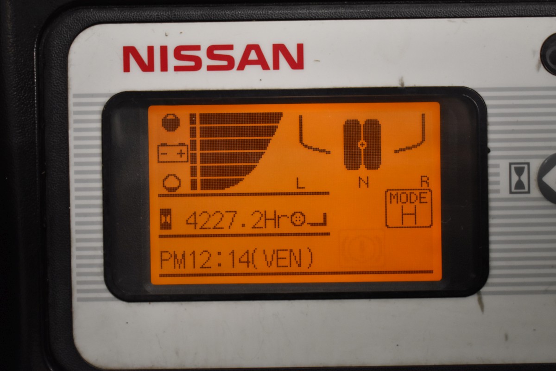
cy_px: 186
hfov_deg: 29.9
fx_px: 1042
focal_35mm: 68
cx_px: 278
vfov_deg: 20.2
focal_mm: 45
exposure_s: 1/60
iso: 1800
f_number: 5
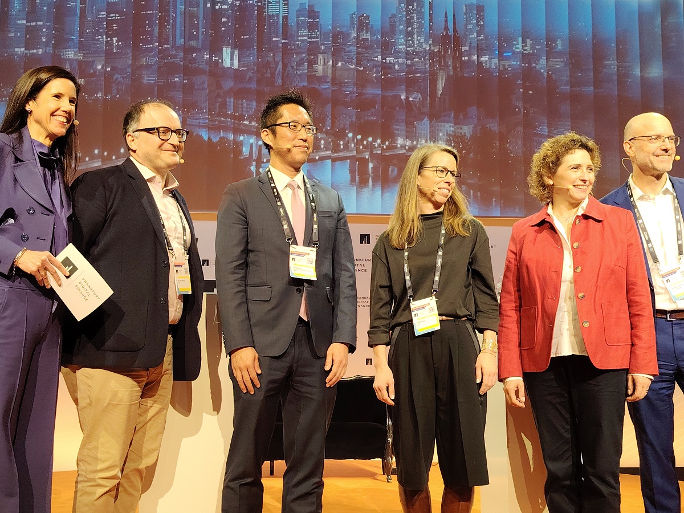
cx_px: 342
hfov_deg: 71.6
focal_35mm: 24
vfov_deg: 56.8
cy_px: 256
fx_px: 474
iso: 356
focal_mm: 5.25
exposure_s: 1/100
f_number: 1.75
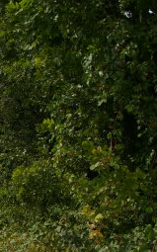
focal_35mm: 101
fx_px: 690
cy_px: 155
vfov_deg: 20.7
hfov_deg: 12.2
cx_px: -103
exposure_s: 1/250
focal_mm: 21
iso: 200
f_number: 9.5
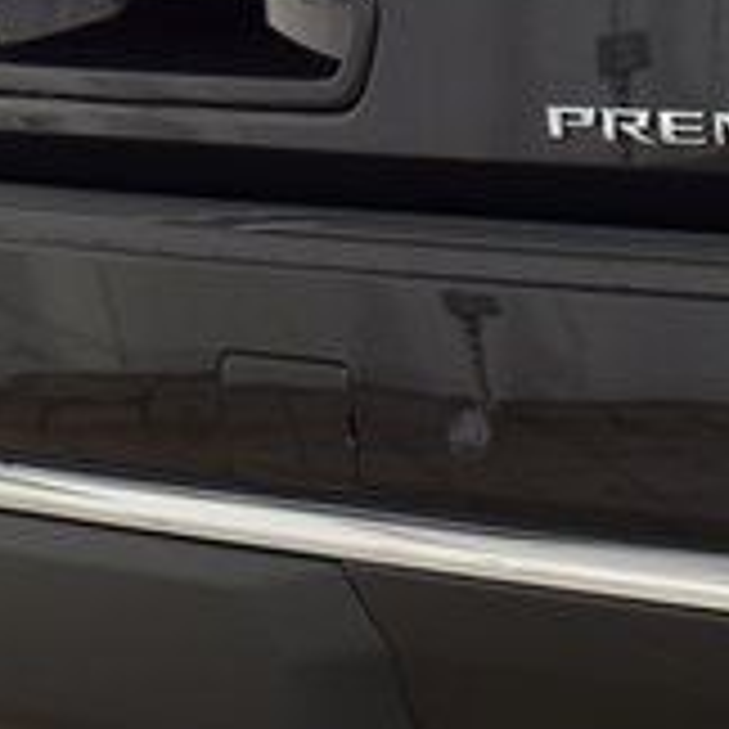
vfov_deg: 9.2
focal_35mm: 191
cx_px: 774
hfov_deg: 9.1
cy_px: 466
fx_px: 4551
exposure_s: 1/15
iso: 1000
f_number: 6.3
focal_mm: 38
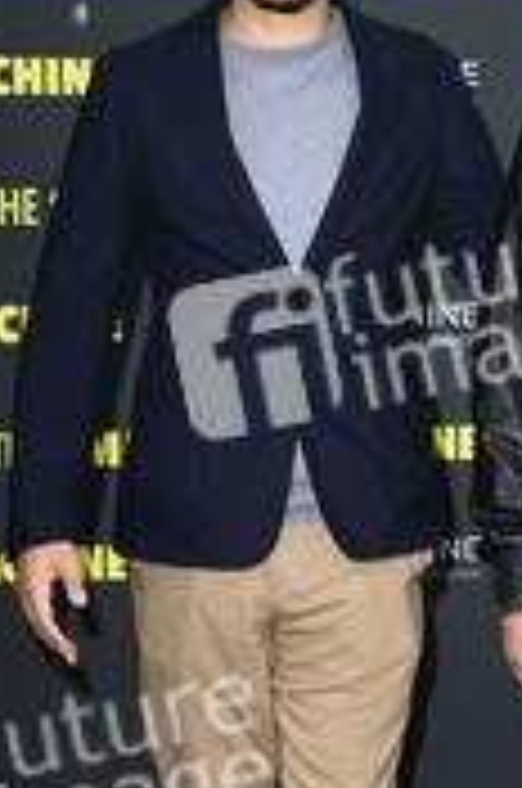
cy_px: 558
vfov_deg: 14.4
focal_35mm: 142
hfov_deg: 9.6
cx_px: 531
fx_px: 3101
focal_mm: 62
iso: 640
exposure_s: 1/250
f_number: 5.6
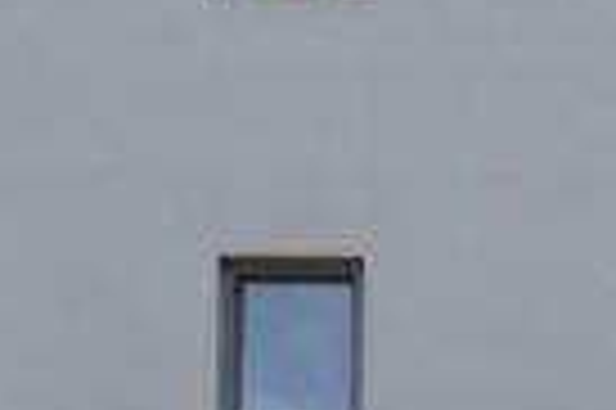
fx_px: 4614
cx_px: 1169
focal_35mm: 270
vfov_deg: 5.0
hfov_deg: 7.4
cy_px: 942
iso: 100
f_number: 7.1
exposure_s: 1/250
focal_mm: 32
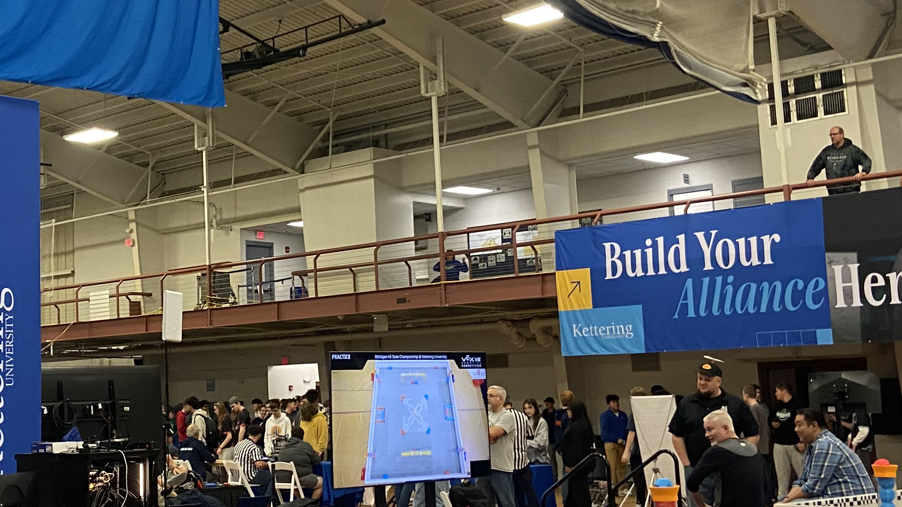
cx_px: 244
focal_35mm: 58
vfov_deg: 20.7
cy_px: 200
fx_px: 1387
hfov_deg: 35.3
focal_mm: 4.25
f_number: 1.8
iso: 160
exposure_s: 1/60
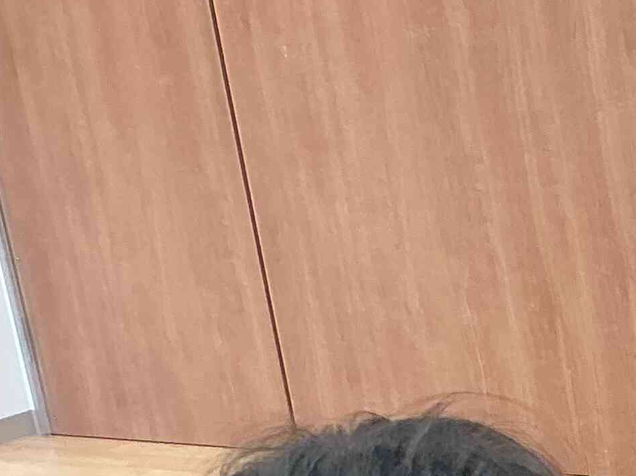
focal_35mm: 124
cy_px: 614
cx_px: 1223
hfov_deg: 13.8
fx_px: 2278
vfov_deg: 11.6
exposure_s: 1/120
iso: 32
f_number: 1.8
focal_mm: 3
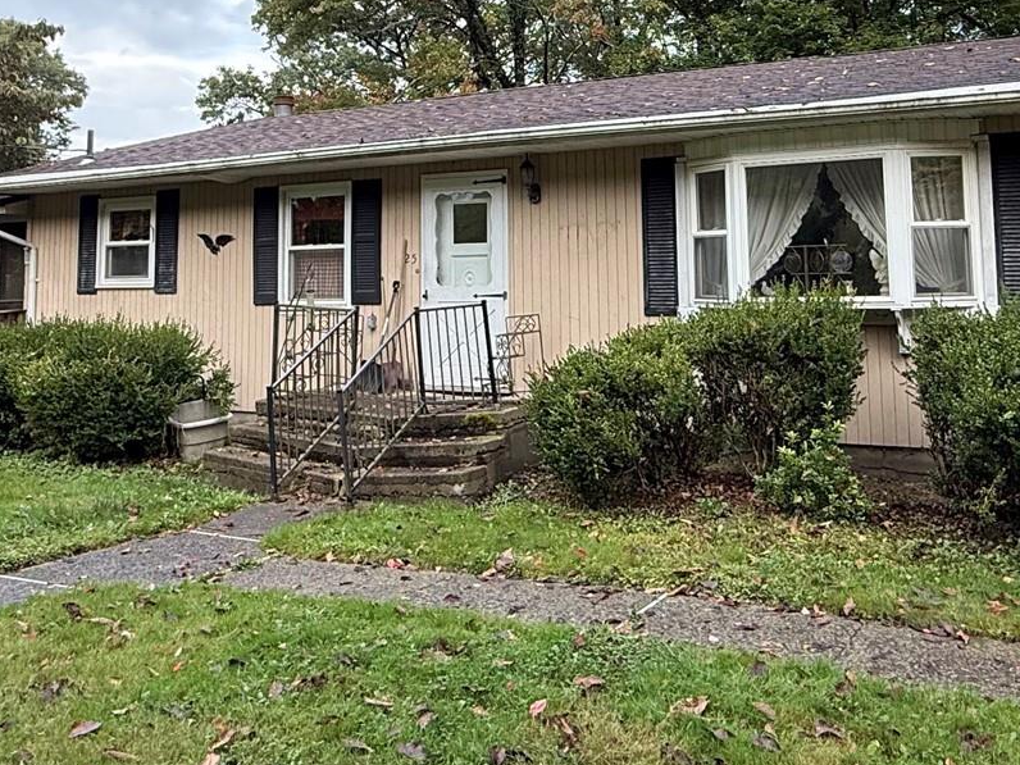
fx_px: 1061
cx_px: 610
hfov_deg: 51.0
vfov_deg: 38.2
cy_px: 158
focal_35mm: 36
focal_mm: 2.22
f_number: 2.2
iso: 64
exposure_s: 1/224
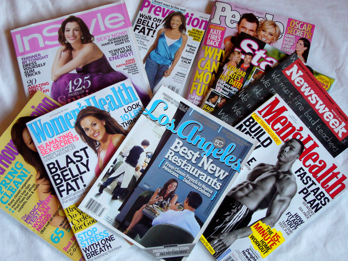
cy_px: 130
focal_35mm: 68
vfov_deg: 21.6
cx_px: 174
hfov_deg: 28.6
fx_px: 684
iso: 200
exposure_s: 1/8
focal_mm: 11.2
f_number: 4.3
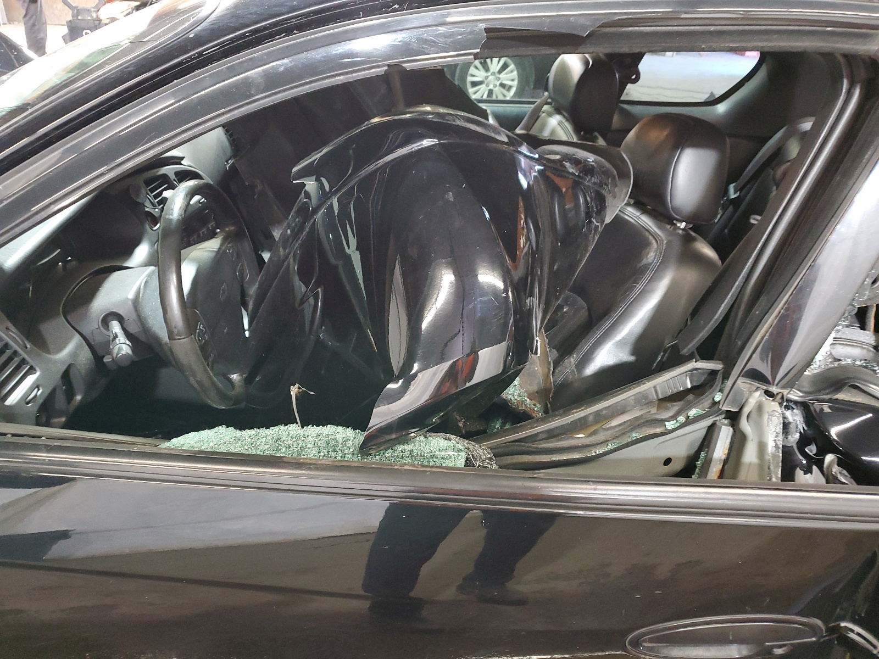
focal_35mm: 26
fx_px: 660
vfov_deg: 53.1
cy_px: 330
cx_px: 440
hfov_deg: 67.3
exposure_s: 1/17
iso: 285
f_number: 1.5
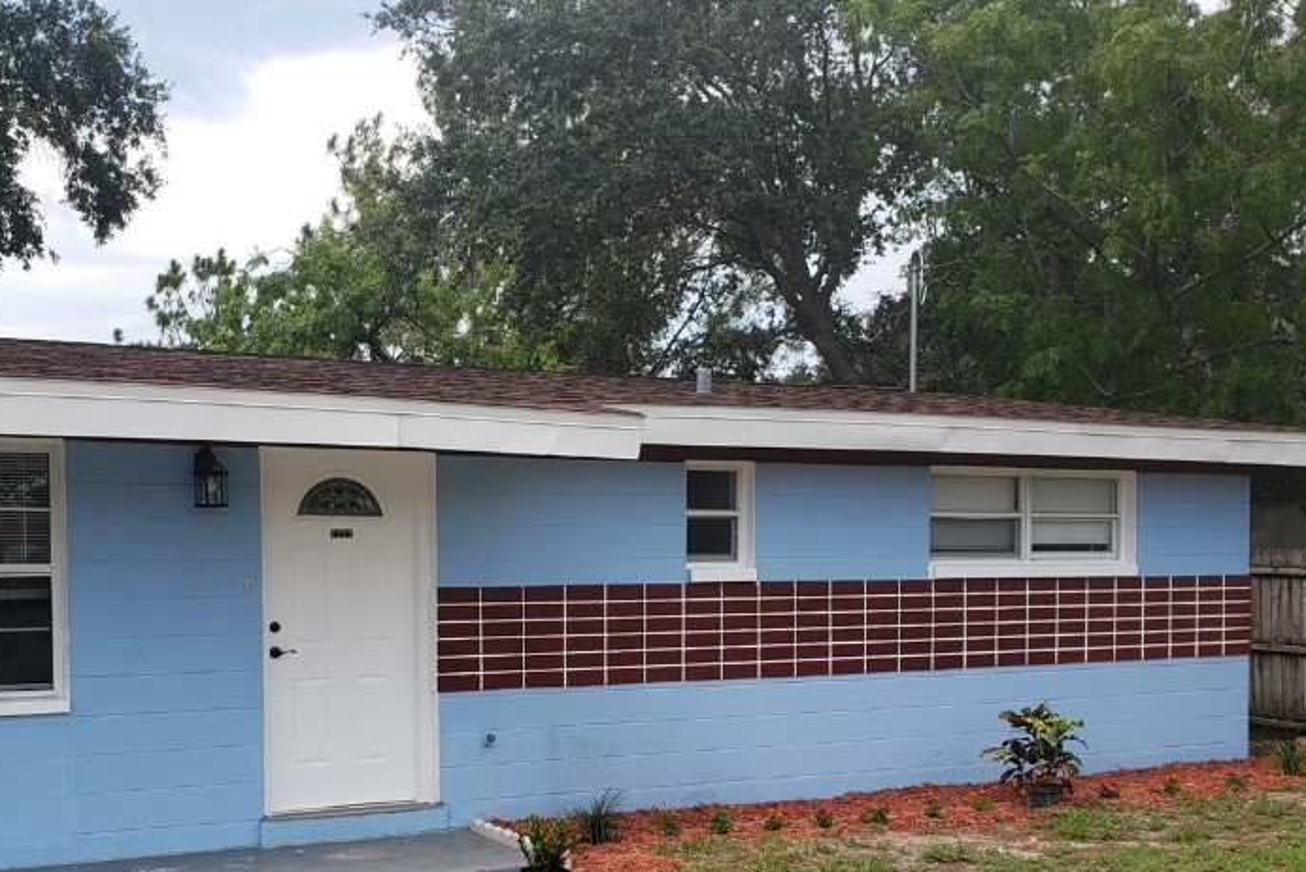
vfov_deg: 33.1
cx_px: 515
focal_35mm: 40
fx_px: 1452
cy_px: 589
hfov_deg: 48.1
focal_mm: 4.3
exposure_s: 1/654
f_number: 2.4
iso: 50
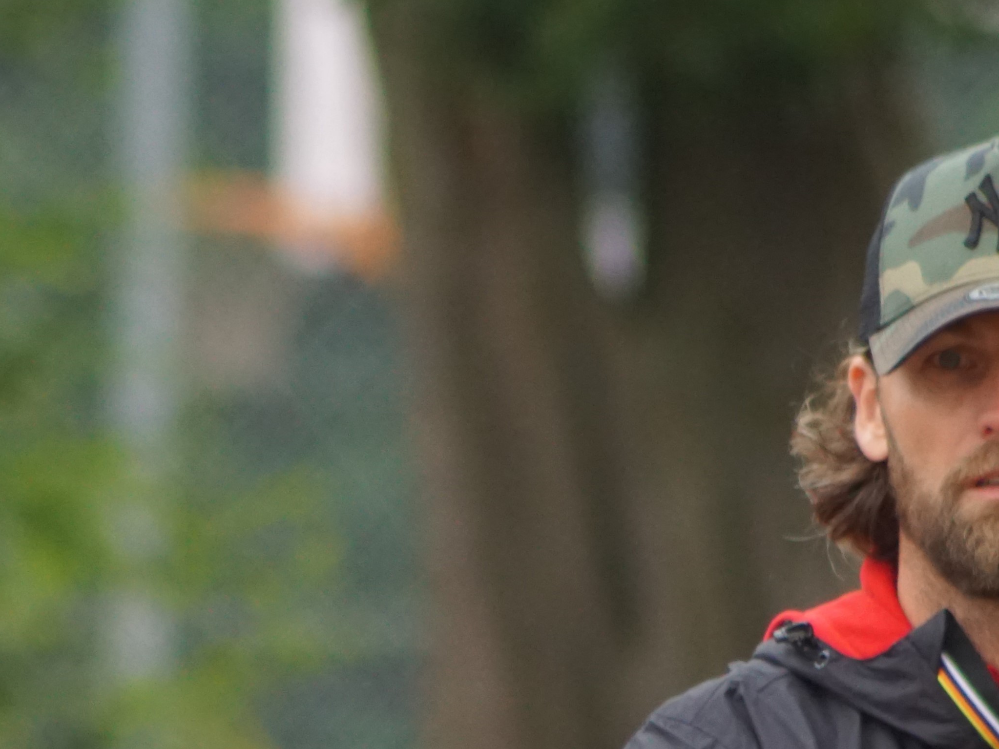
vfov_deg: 1.2
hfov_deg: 1.6
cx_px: 322
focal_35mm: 1269
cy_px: 741
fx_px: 36618
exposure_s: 1/500
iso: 1250
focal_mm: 300
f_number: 5.6
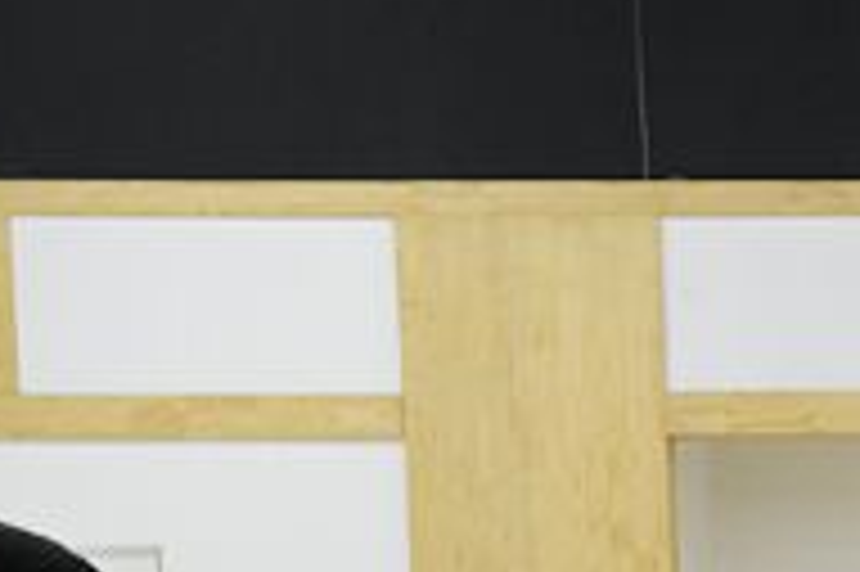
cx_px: 2058
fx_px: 6611
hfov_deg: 7.0
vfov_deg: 4.8
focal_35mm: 277
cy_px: 1480
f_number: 4
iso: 1000
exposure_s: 1/100
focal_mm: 44
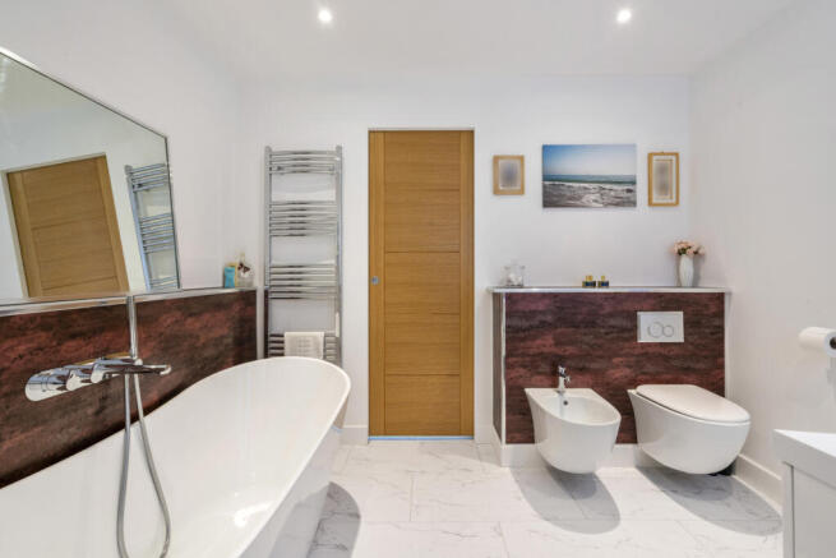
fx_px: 372
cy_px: 279
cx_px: 418
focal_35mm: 16
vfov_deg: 73.8
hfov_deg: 96.7
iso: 400
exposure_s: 1/5
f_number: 11
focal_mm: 16
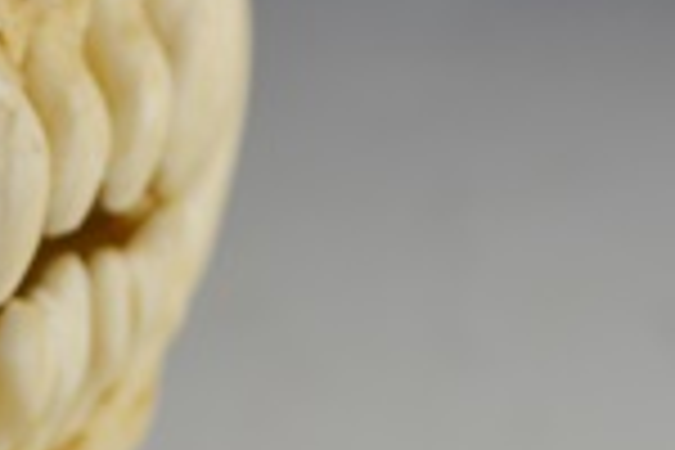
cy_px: 405
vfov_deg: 6.0
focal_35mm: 228
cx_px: -279
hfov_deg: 8.8
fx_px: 4275
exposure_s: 1/160
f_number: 6.3
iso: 200
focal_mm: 38
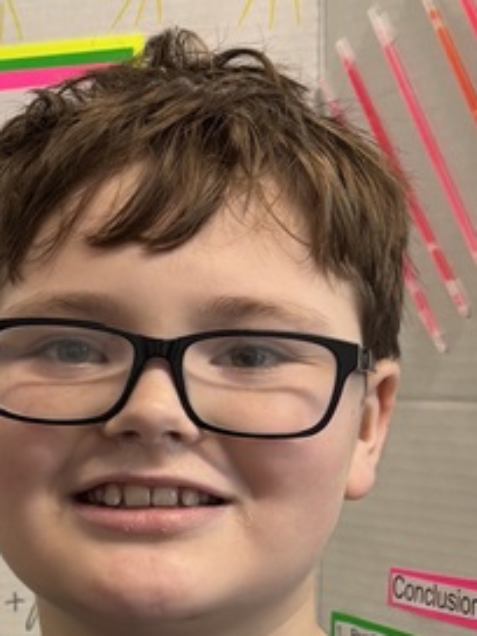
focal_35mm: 98
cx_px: -213
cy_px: 652
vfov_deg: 19.4
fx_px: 1801
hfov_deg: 14.2
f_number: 1.6
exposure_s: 1/60
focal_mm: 5.96
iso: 80
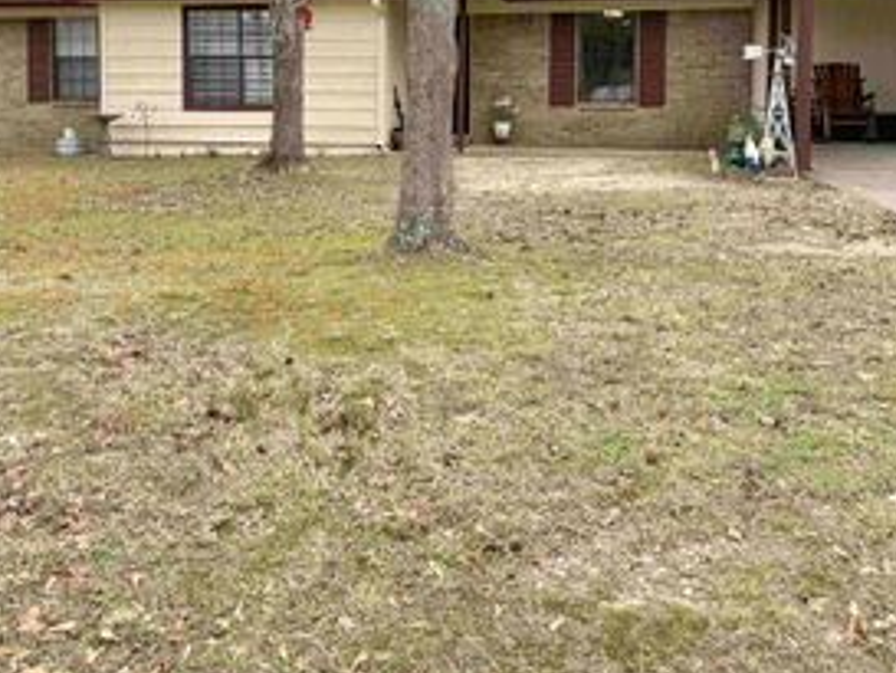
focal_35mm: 44
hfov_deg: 42.8
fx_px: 1139
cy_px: 117
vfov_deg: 31.9
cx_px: 374
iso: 100
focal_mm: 6.76
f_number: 1.78
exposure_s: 1/2907
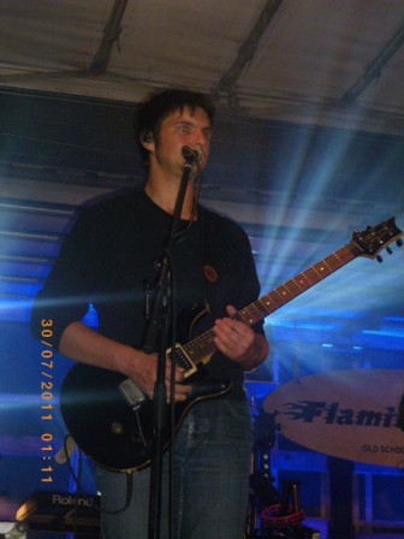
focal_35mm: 79
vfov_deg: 24.7
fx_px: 1229
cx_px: 202
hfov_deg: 18.7
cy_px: 270
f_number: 4.6
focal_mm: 13.9
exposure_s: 1/100
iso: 800
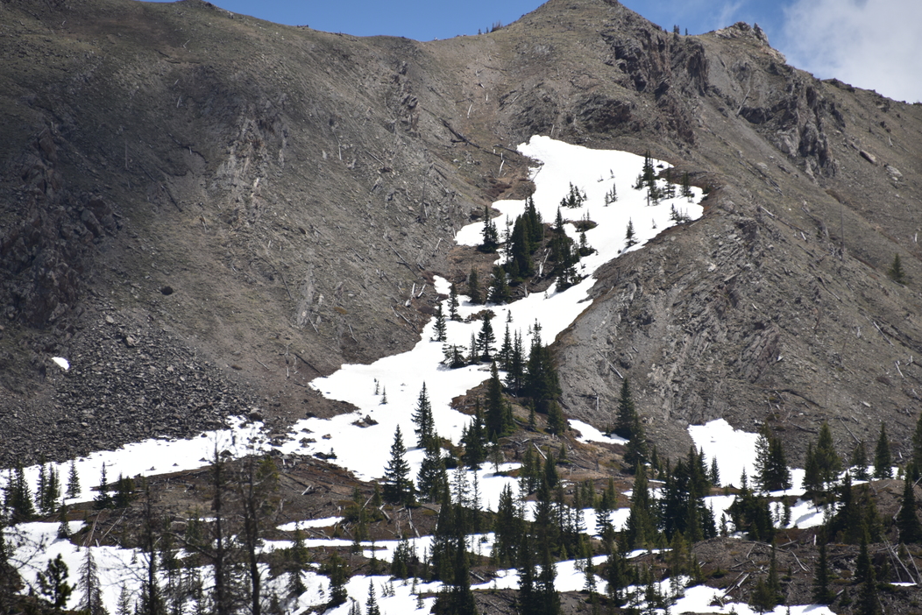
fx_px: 9350
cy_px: 318
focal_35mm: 365
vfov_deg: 3.8
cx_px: 468
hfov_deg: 5.6
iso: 100
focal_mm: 300
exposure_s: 1/640
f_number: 7.1
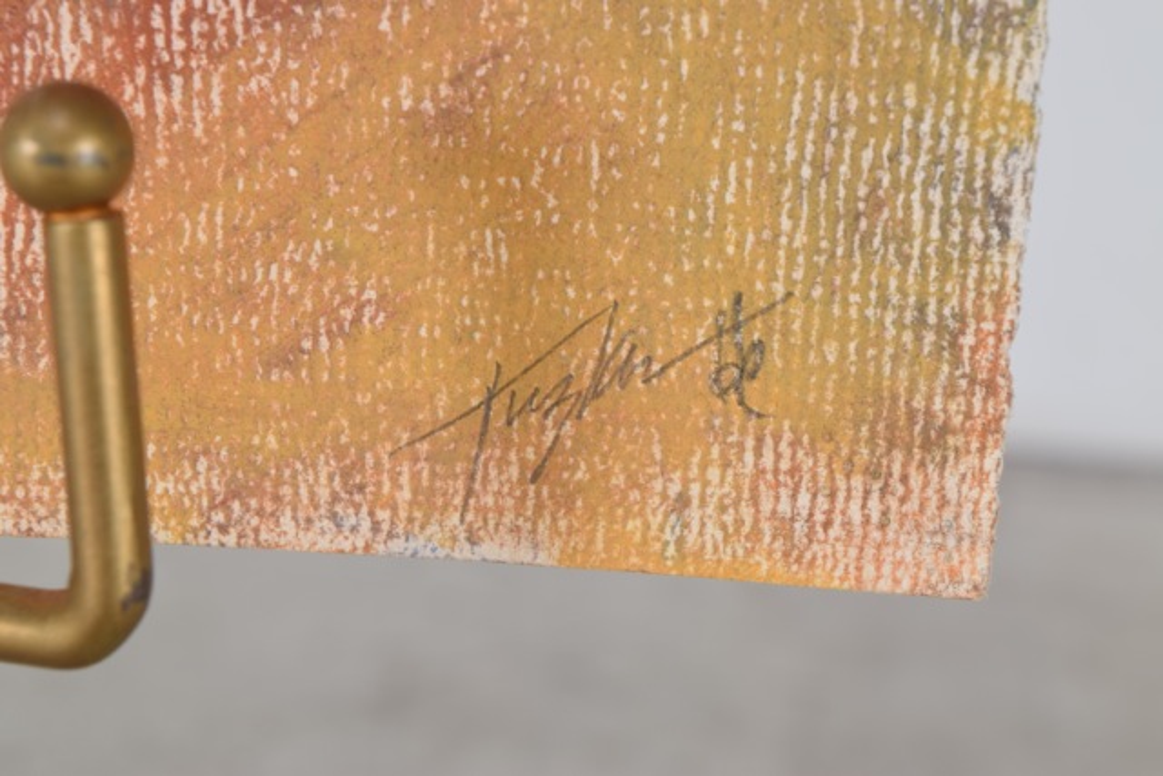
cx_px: 582
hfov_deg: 24.6
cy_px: 388
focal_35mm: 82
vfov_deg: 16.6
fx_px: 2666
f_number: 11
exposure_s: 1/100
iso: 100
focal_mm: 55
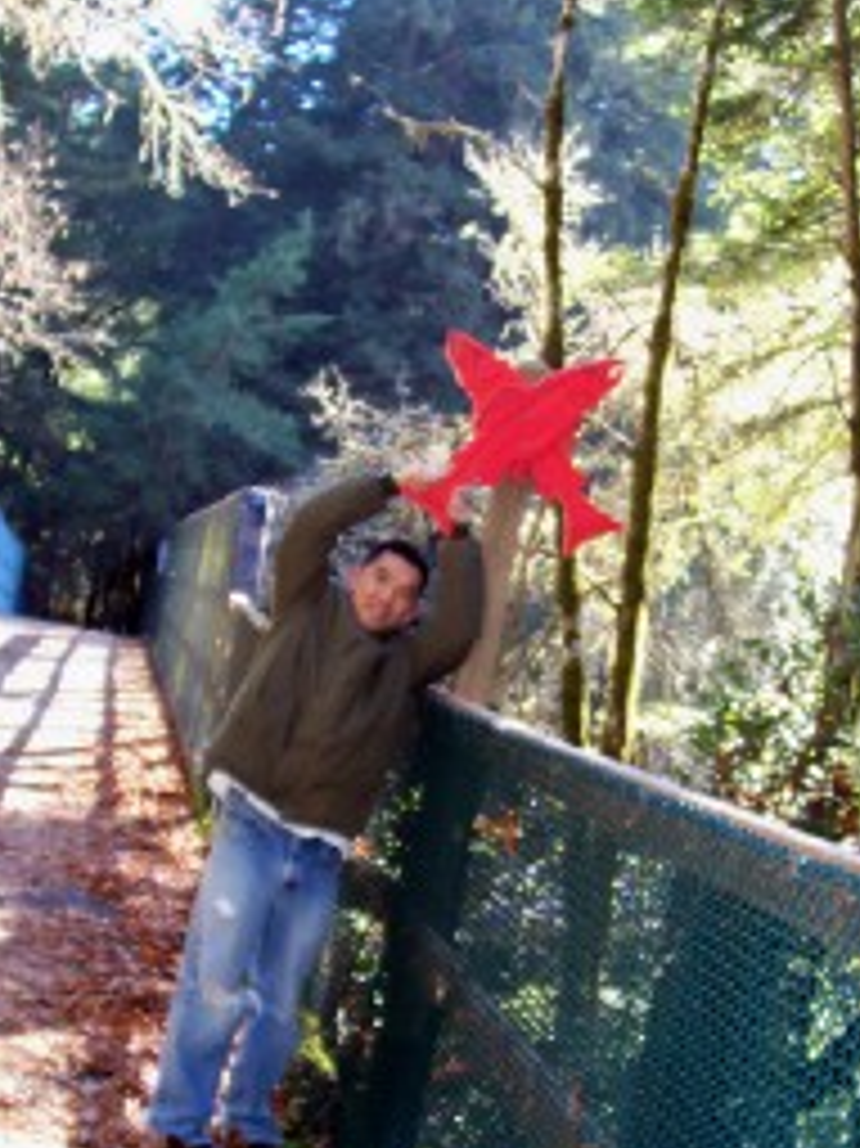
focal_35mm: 58
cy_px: 747
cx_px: 455
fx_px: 1923
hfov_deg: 25.2
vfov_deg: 33.0
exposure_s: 1/90
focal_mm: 5.6
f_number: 2.8
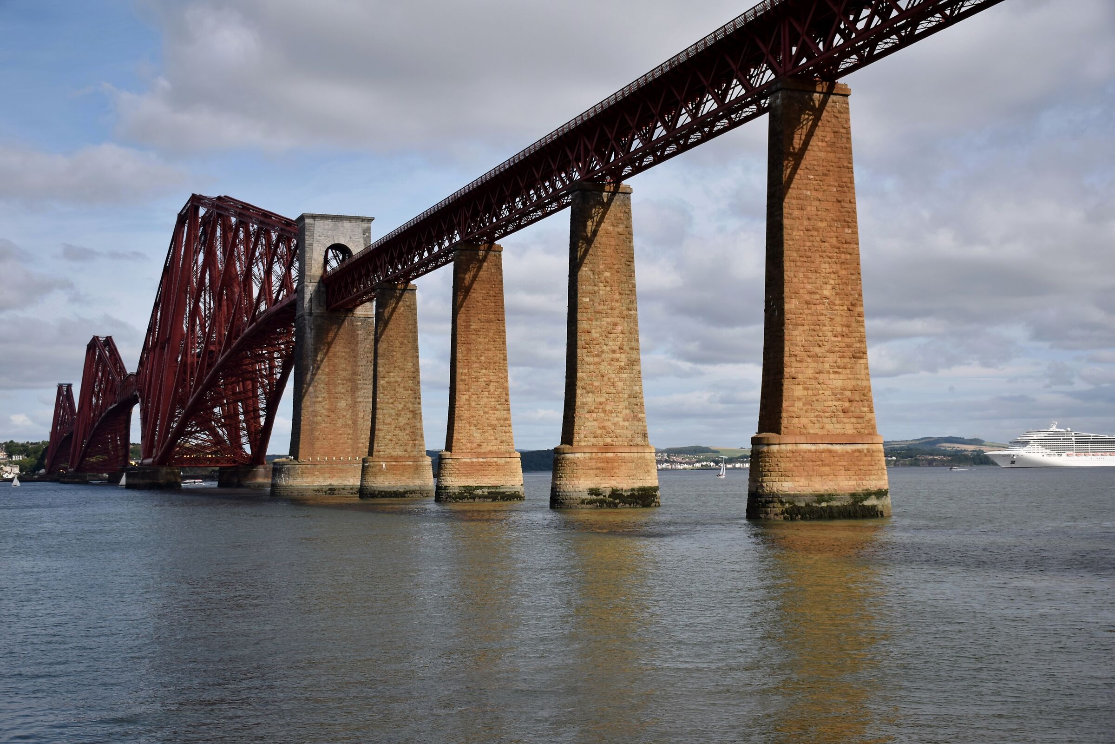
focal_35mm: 40
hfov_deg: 47.9
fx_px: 1255
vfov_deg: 33.0
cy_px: 372
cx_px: 558
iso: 100
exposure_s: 1/1250
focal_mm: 27
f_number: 5
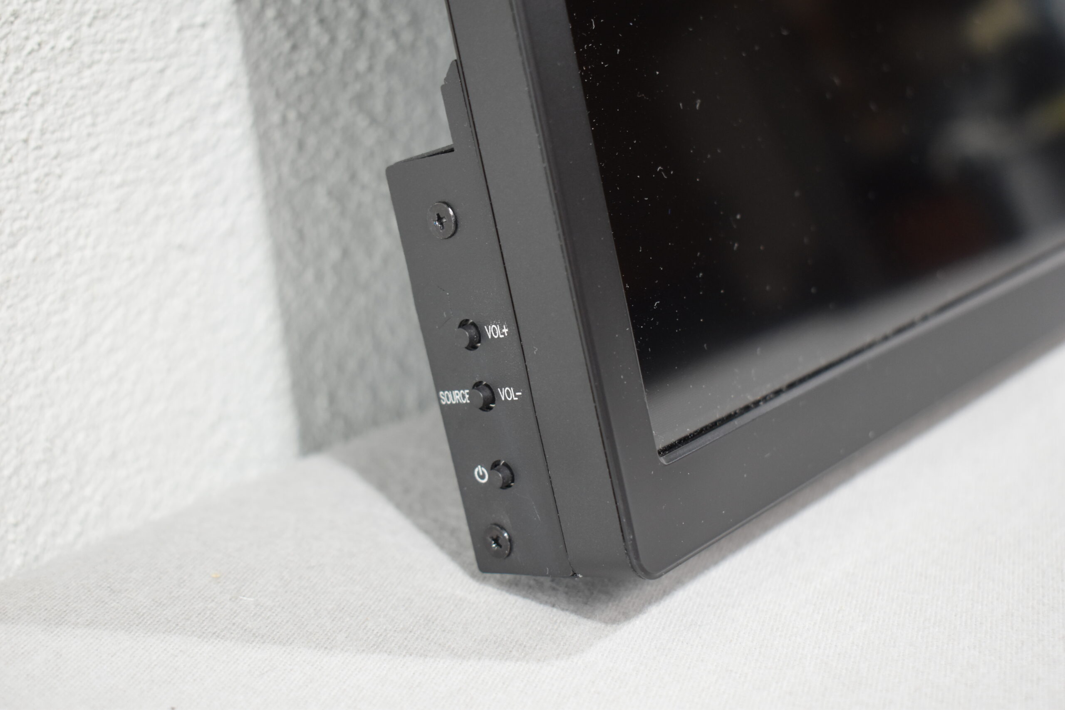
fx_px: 1553
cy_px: 355
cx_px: 532
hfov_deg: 37.8
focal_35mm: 52
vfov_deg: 25.8
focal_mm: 35
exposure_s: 1/60
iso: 800
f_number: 4.5
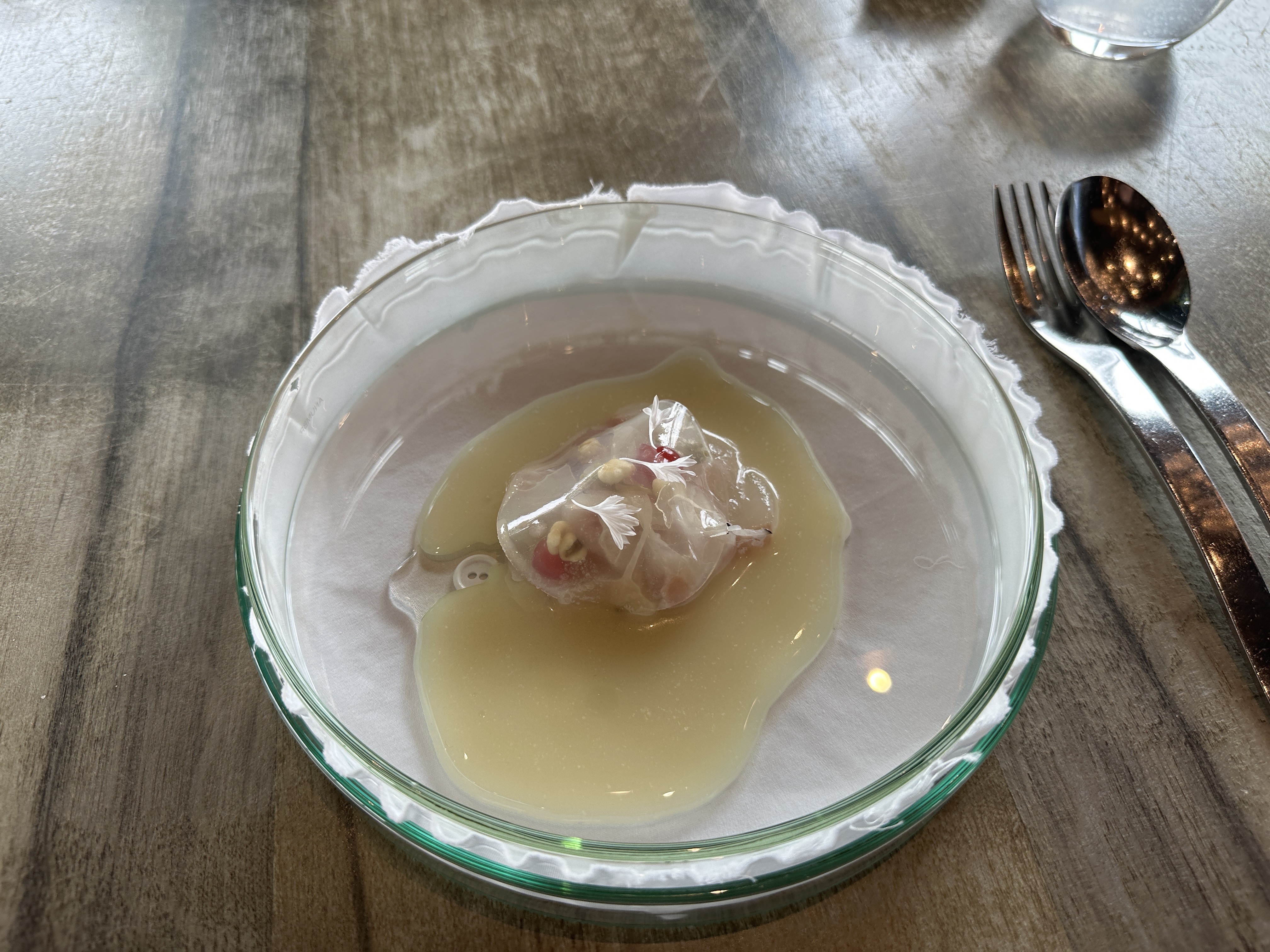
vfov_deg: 56.8
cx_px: 635
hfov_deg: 71.6
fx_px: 881
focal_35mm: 24
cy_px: 476
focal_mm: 6.86
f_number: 1.78
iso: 80
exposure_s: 1/207
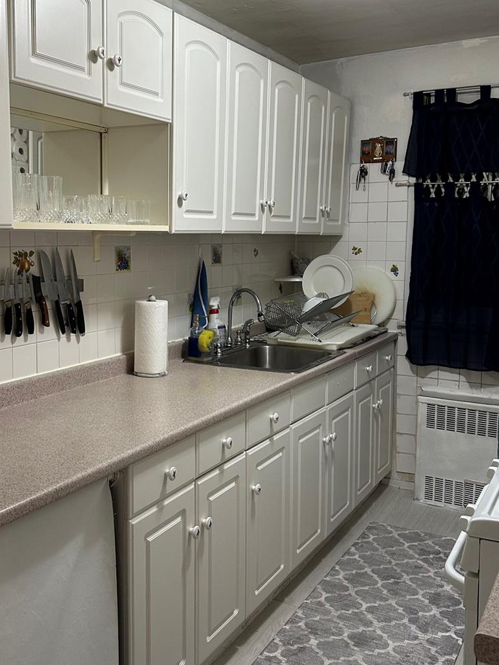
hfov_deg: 39.5
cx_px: 197
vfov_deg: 51.3
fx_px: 692
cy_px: 308
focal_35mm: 36
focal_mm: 6.86
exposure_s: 1/60
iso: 160
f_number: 1.78
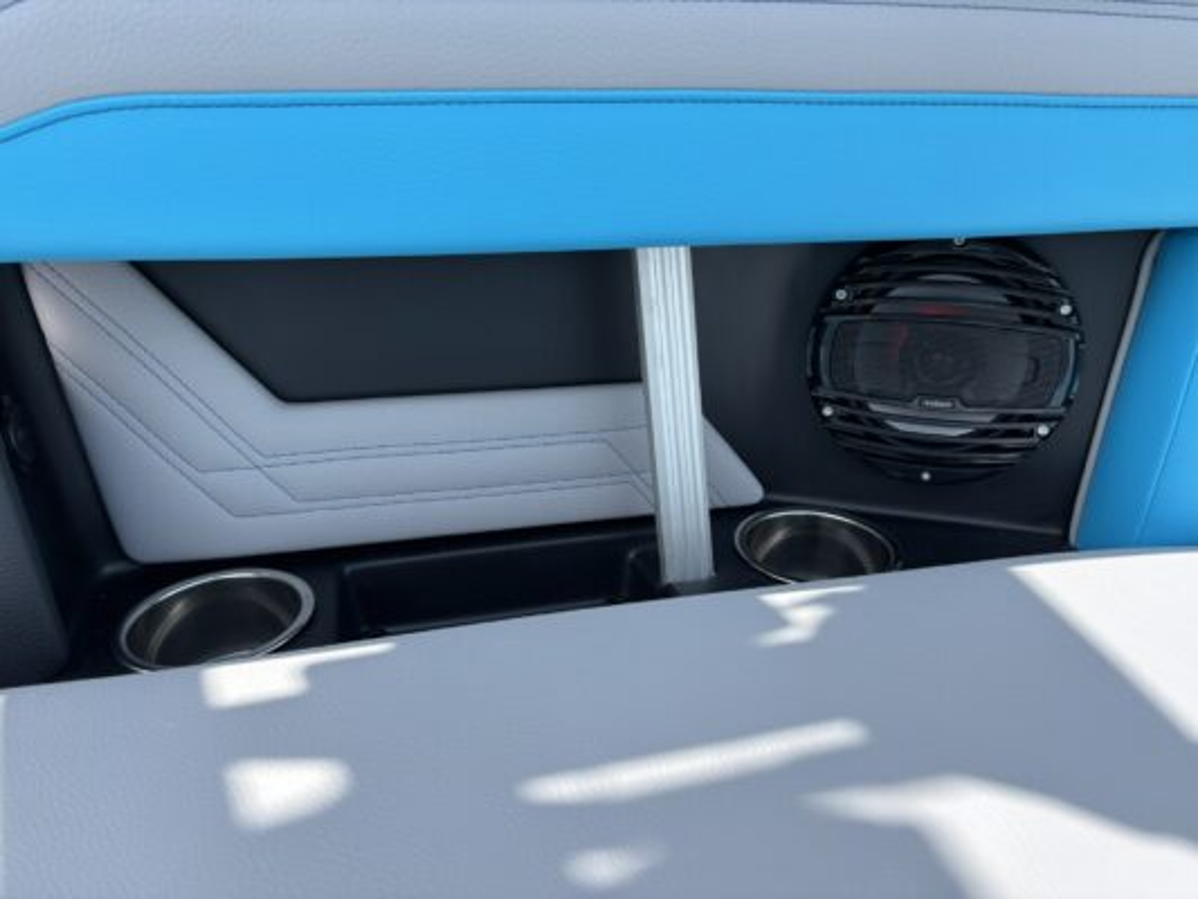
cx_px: 599
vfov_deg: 53.1
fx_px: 900
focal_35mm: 26
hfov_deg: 67.3
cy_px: 450
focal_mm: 5.96
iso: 50
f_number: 1.6
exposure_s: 1/1248
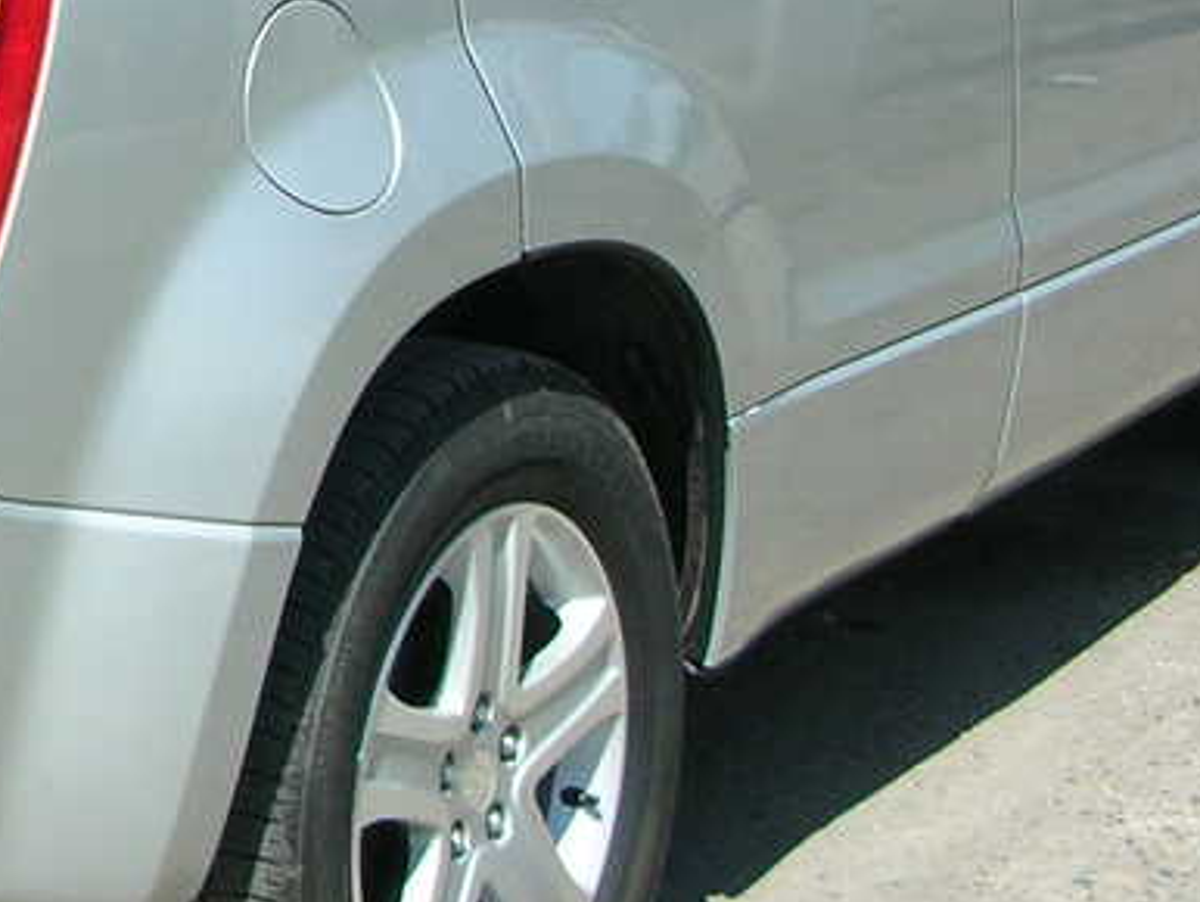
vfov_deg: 12.6
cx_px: -718
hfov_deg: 15.4
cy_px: -6
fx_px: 4024
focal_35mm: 116
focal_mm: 5.8
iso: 71
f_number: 8.5
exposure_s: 1/81.8
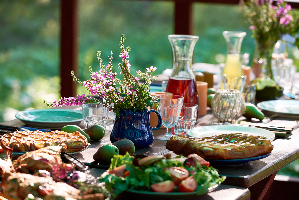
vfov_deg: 10.6
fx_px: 1080
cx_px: 150
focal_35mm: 130
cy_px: 100
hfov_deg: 15.8
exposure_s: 1/320
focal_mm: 130
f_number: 4.5
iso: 800
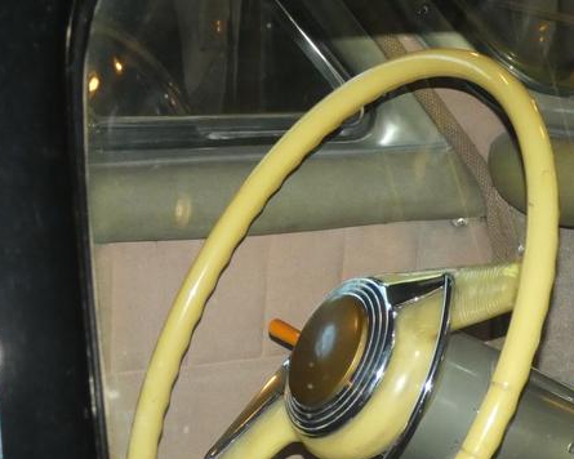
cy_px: 330
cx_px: 591
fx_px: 3737
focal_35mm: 220
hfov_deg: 8.7
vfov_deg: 7.0
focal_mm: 17.5
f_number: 4.8
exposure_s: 1/60
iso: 800
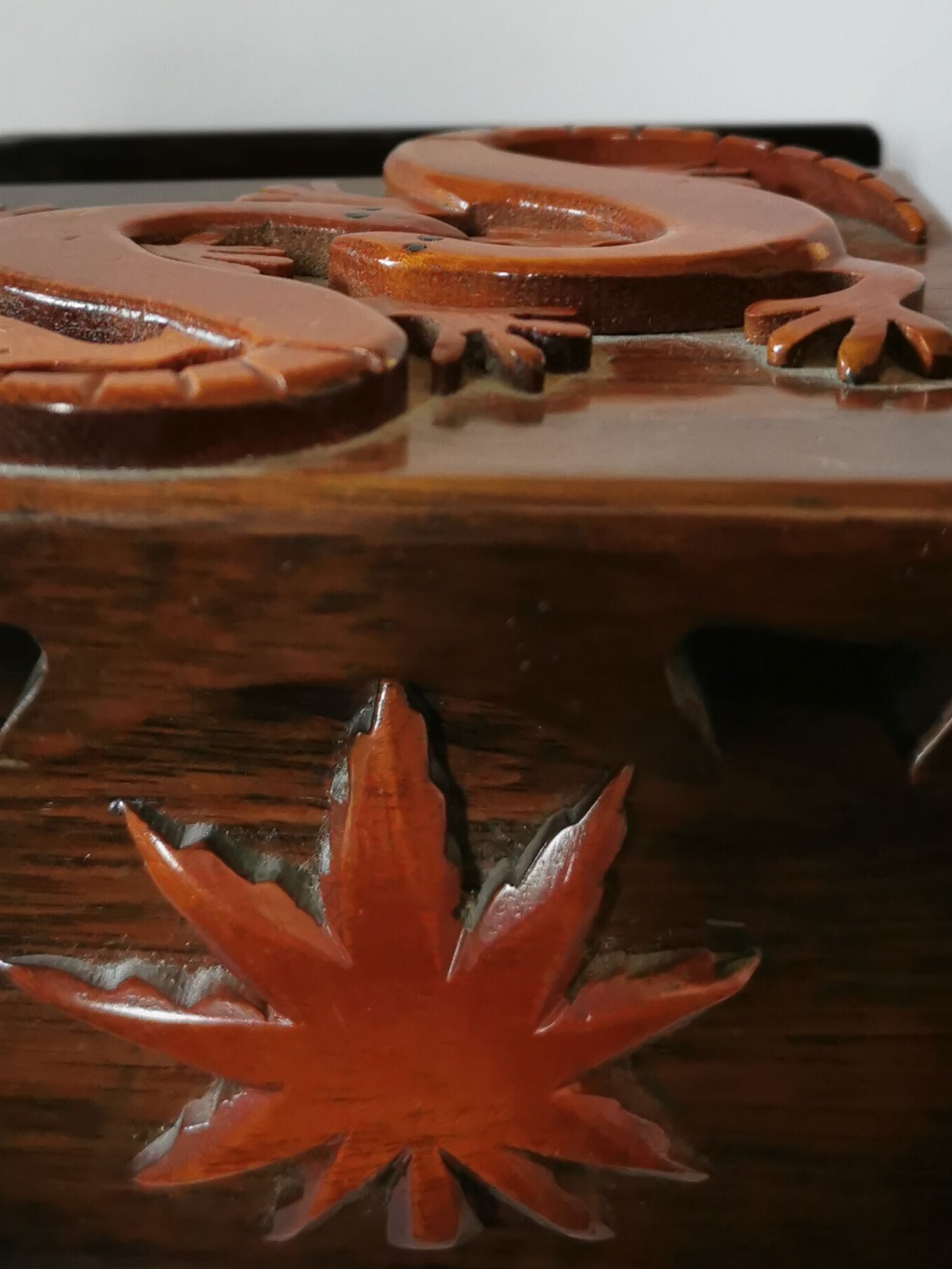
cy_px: 324
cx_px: 397
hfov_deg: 27.0
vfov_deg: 34.8
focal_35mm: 54
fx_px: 1980
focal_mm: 5.58
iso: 320
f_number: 1.8
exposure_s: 1/33.3
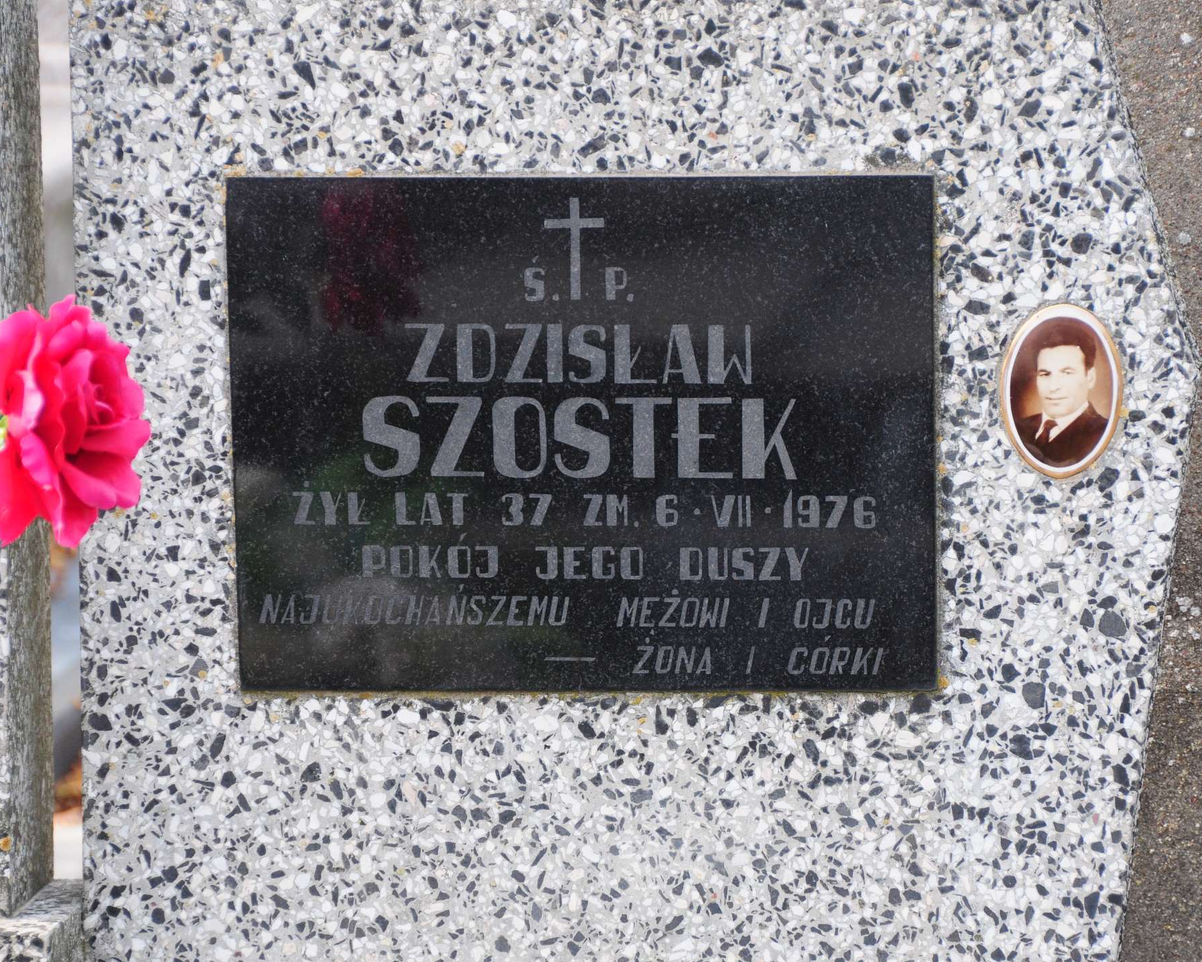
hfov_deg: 7.6
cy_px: 482
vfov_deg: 6.1
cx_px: 615
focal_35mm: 255
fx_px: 9073
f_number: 7.1
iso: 500
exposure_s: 1/400
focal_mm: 150
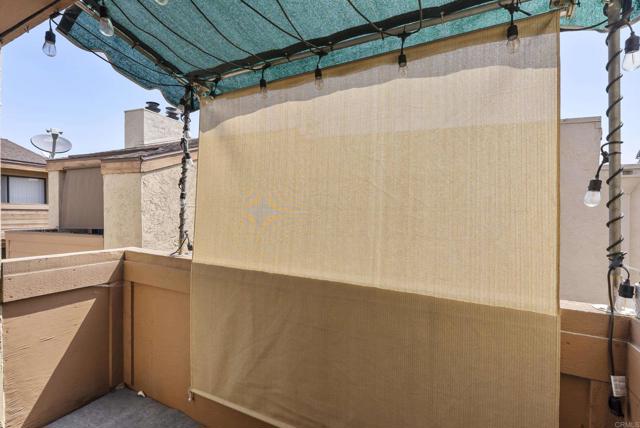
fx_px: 285
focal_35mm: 16
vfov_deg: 73.9
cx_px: 320
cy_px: 214
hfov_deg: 96.7
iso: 800
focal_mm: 16
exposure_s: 1/1250
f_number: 7.1
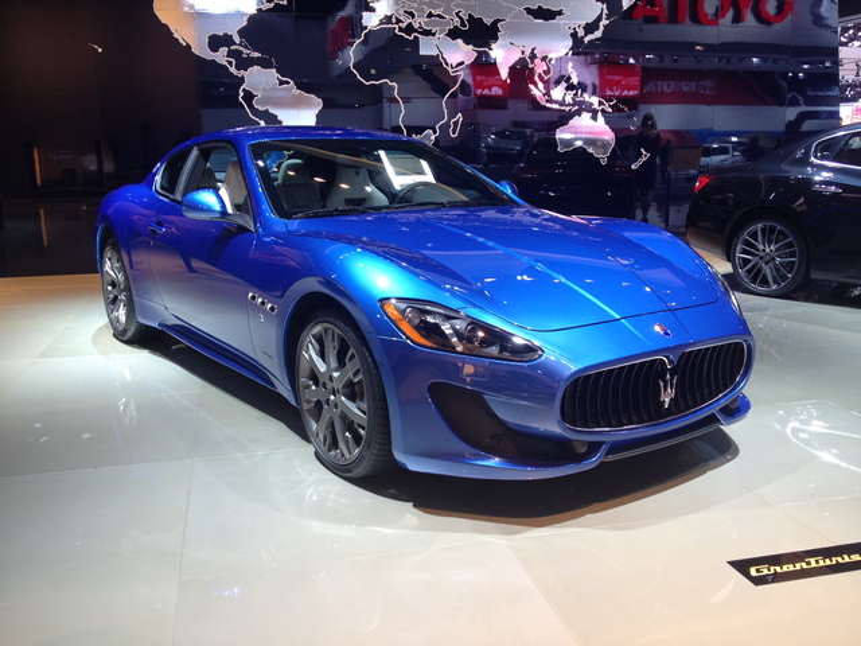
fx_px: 871
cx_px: 430
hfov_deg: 52.6
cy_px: 323
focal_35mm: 35
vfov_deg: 40.7
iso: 64
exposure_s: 1/30
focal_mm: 4.28
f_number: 2.4
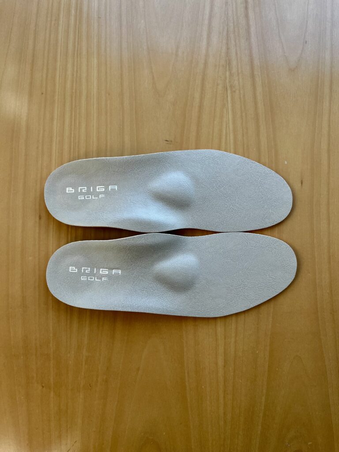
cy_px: 226
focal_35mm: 26
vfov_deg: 67.3
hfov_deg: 53.1
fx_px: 339
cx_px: 170
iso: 40
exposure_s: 1/265
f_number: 1.6
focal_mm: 5.1
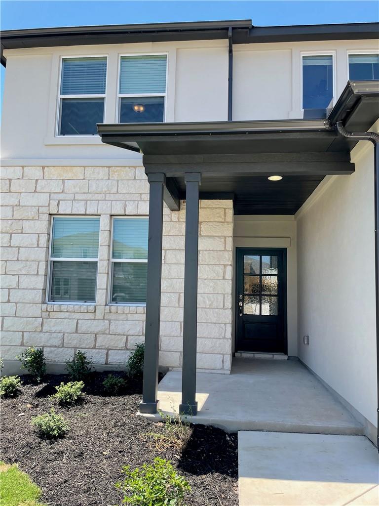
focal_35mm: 26
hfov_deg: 53.1
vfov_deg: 67.3
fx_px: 380
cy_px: 253
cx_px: 190
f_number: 1.6
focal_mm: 4.2
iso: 32
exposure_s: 1/1319
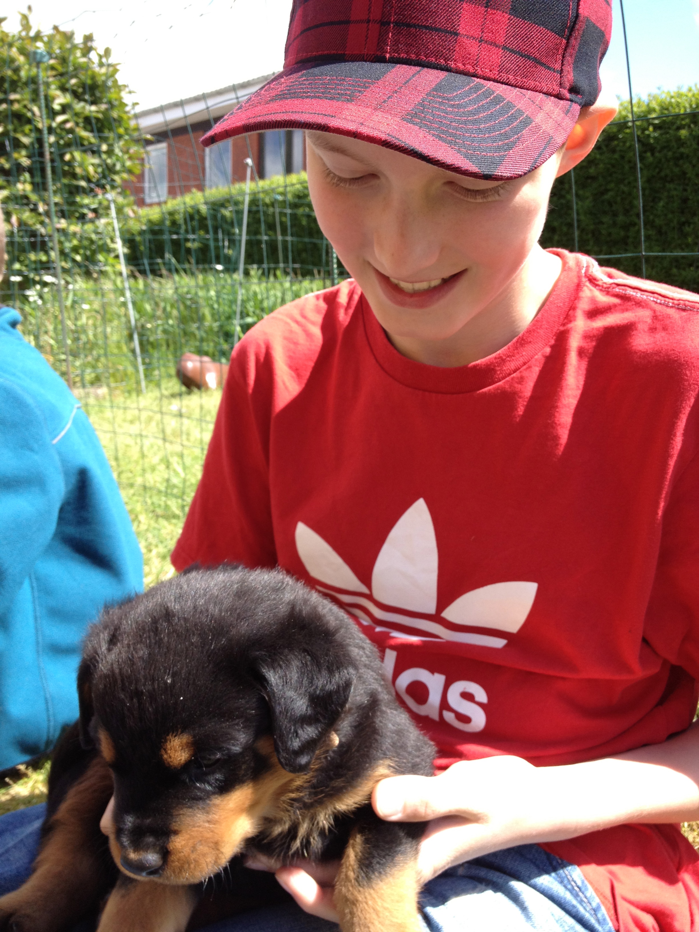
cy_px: 466
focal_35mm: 35
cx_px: 350
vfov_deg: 52.6
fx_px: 942
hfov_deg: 40.7
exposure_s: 1/452
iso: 64
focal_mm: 4.28
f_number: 2.4
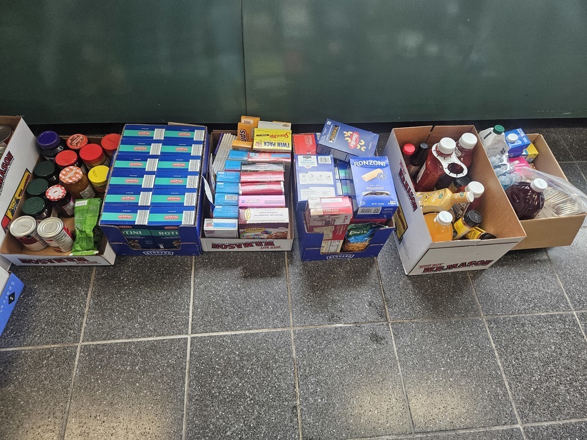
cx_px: 294
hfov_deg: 73.9
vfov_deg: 58.9
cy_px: 220
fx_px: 390
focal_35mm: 23
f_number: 1.8
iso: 200
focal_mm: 5.4
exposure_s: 1/120
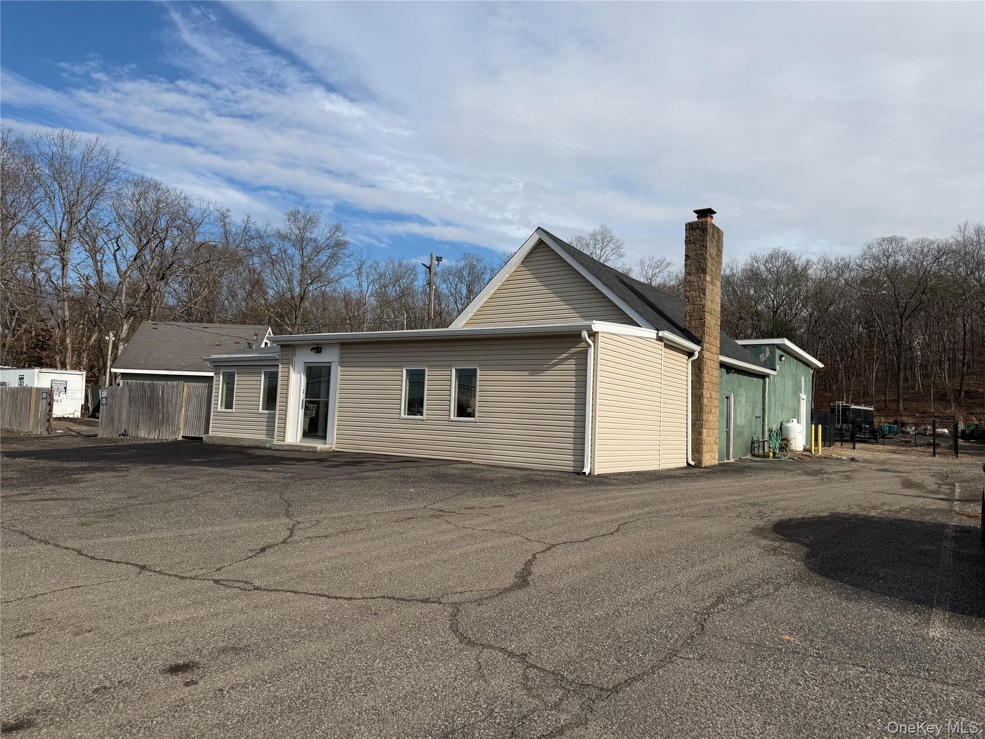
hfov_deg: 71.6
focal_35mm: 24
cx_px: 492
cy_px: 370
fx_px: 683
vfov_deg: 56.8
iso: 80
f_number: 1.78
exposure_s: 1/7353
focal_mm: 6.76
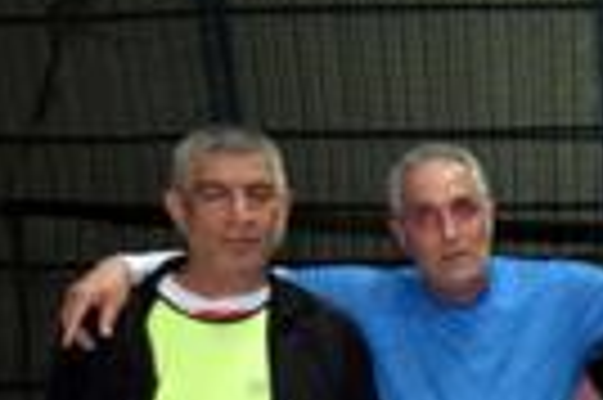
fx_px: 2543
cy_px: 494
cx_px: 1285
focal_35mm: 152
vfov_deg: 8.9
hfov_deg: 11.8
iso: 1800
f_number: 3.5
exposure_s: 1/60
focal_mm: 22
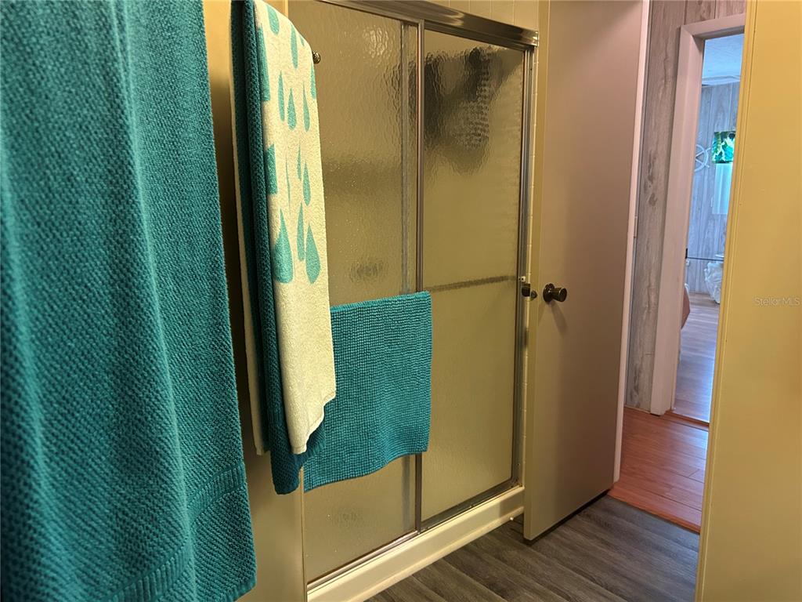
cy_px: 301
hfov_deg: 67.3
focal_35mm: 26
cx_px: 401
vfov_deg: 53.1
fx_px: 602
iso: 400
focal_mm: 5.7
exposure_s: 1/40
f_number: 1.5
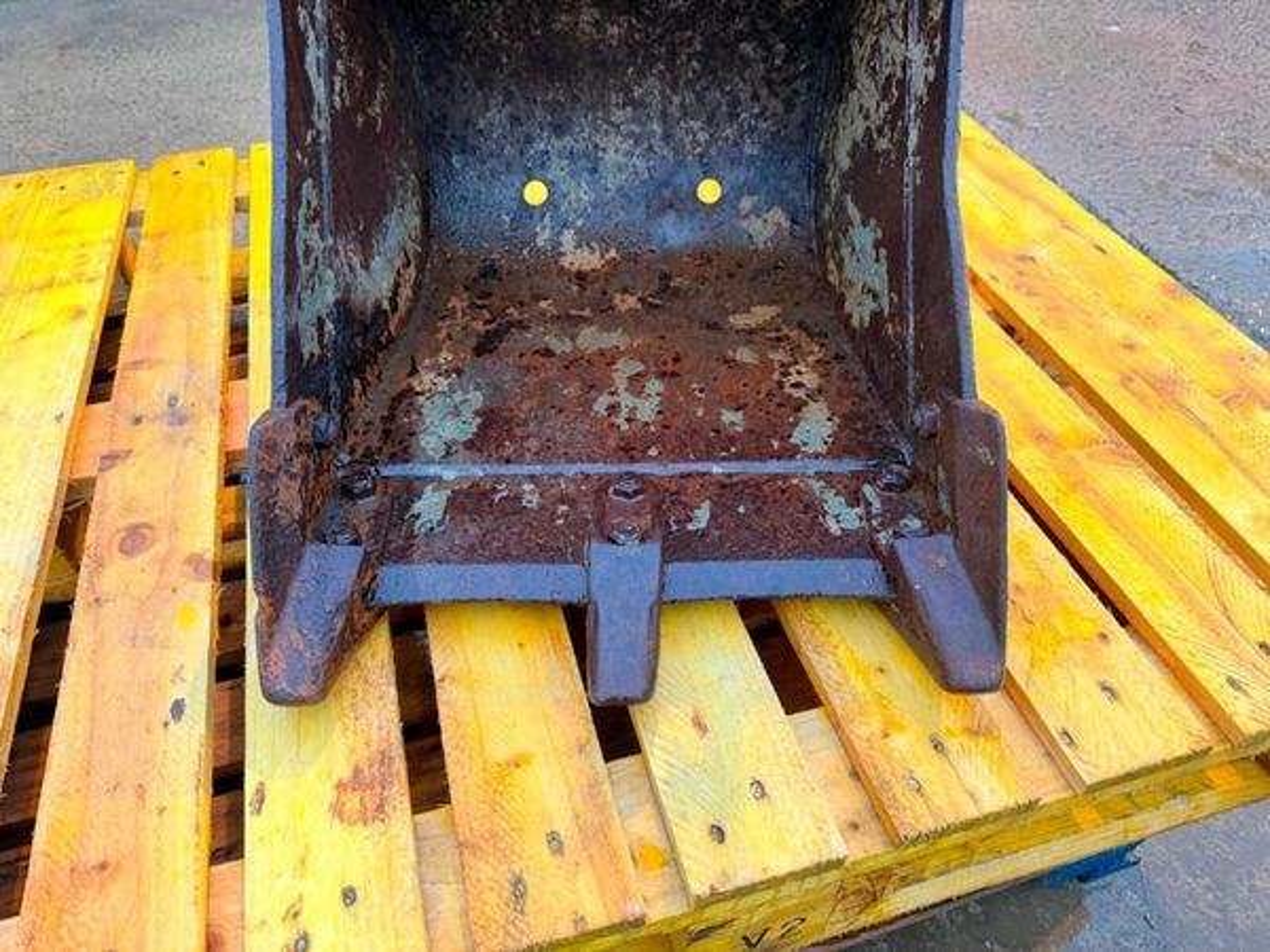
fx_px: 881
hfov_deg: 71.6
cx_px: 635
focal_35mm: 24
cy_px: 476
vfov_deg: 56.8
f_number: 1.78
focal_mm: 6.76
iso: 320
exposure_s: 1/50
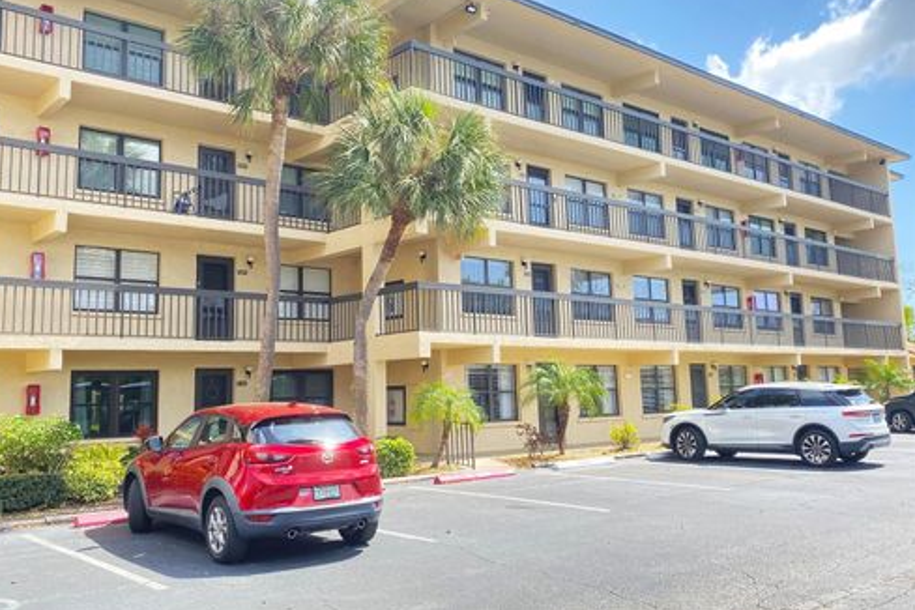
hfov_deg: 57.2
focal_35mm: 33
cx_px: 449
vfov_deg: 39.9
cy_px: 267
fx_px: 839
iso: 32
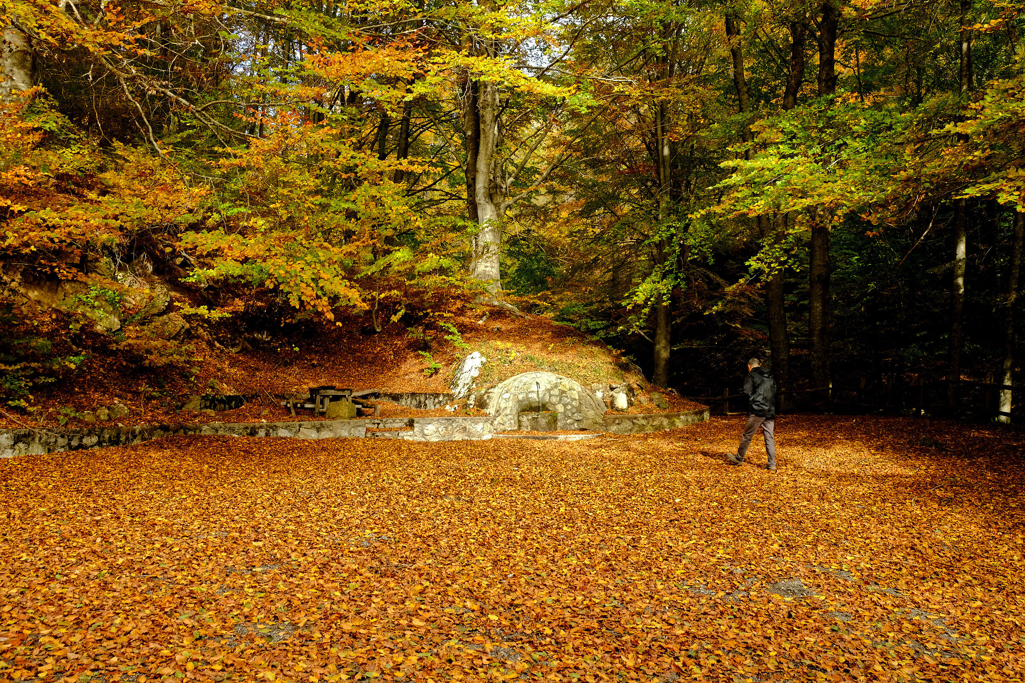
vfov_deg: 47.9
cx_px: 512
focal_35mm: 27
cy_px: 342
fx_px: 769
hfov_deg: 67.4
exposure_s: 1/100
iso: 250
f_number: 5.6
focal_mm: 18
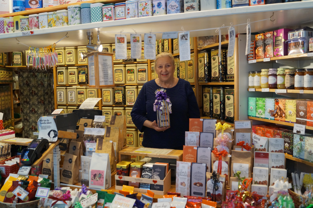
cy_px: 104
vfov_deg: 43.6
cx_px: 156
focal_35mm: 30
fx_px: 261
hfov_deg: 62.0
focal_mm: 20
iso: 1000
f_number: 4
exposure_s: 1/160
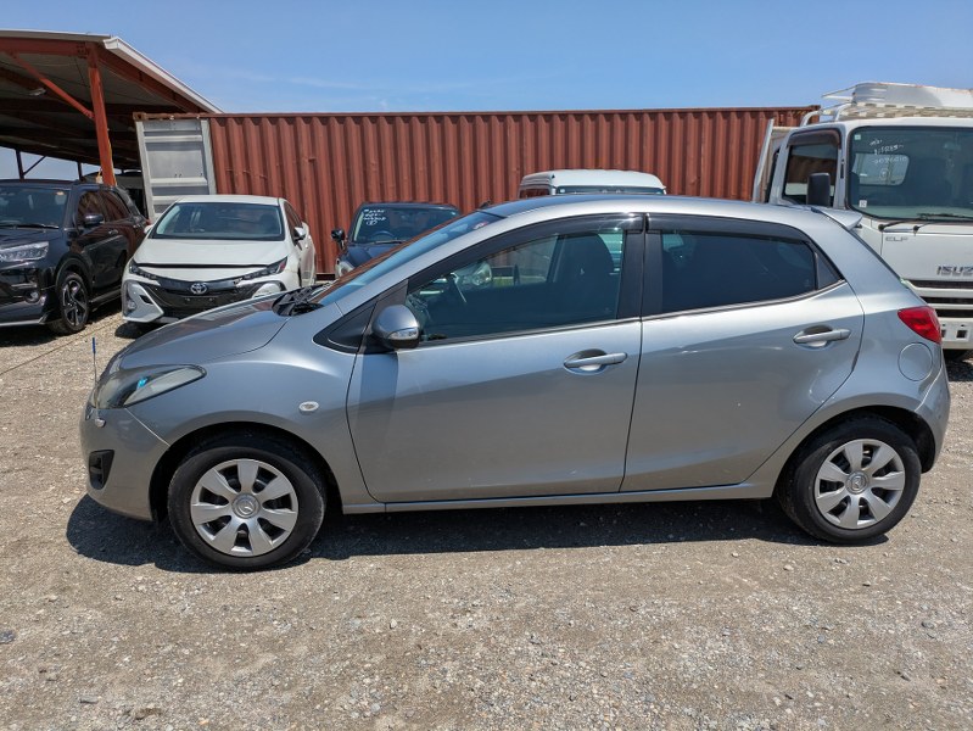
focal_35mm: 25
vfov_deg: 54.9
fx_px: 703
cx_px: 486
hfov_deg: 69.4
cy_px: 366
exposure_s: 1/5464
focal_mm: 5.43
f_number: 1.89
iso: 48
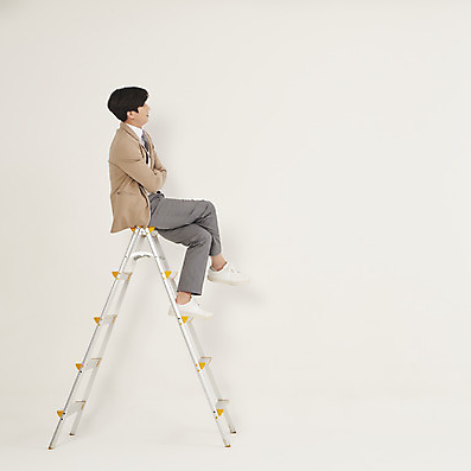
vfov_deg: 29.1
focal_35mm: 59
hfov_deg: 29.0
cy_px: 235
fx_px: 908
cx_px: 294
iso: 125
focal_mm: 46
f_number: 8
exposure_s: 1/100
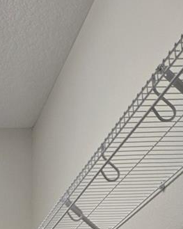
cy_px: 393
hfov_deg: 16.8
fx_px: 555
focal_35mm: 82
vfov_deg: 18.8
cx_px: -101
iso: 125
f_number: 1.8
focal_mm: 5.4
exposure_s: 1/120
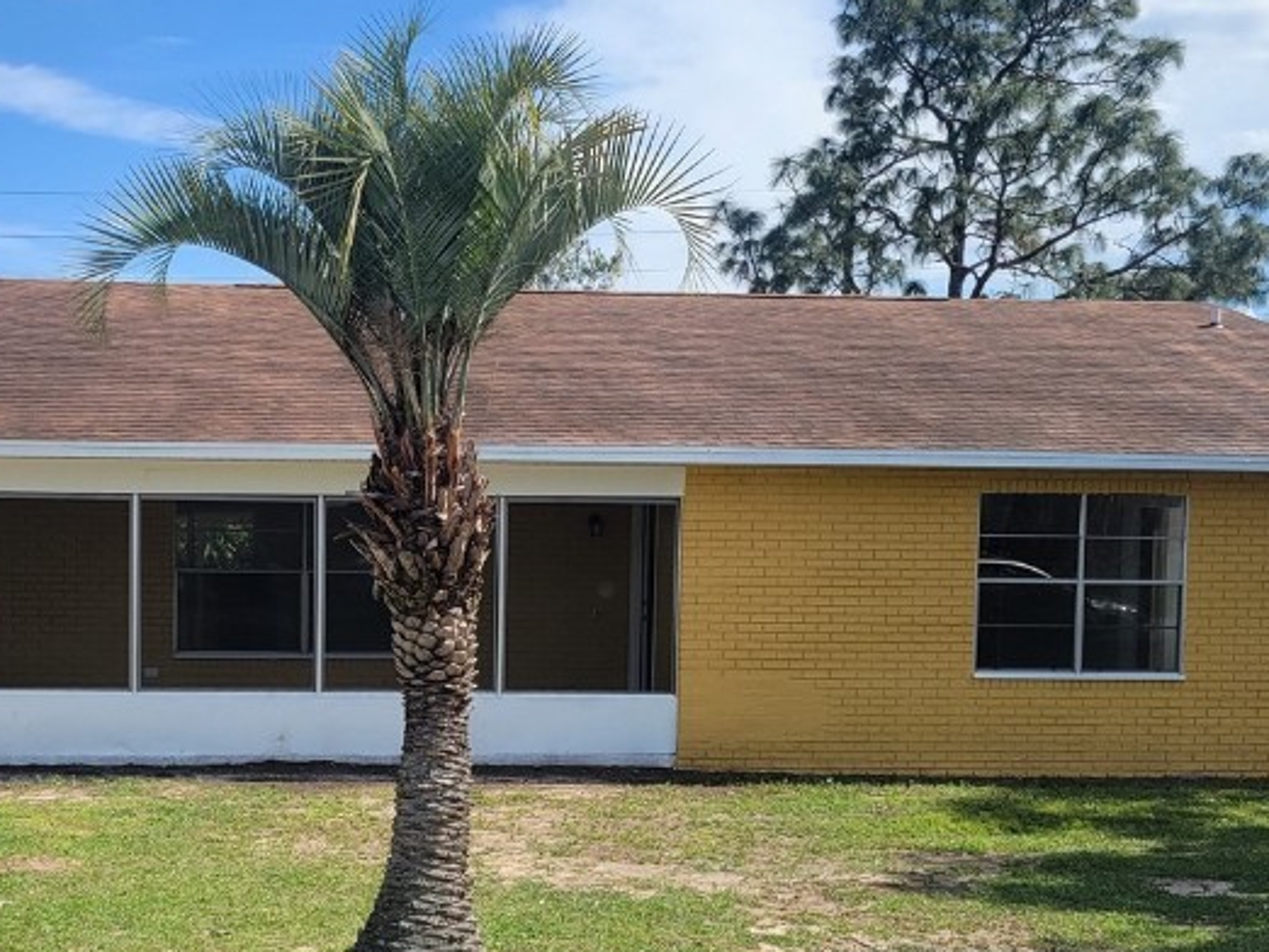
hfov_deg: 37.0
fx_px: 1870
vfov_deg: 28.4
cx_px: 394
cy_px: 634
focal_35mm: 51
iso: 40
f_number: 1.8
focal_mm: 5.4
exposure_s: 1/2060
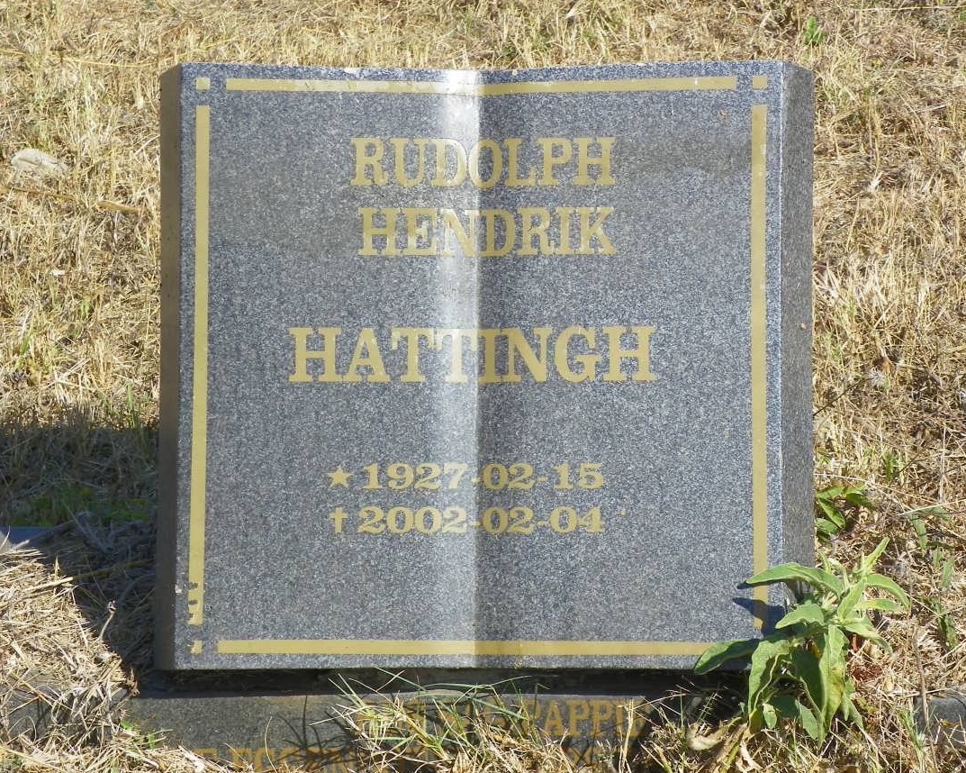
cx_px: 508
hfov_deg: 14.7
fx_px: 3745
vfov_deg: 11.8
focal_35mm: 131
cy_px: 375
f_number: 5
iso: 64
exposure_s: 1/200
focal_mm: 21.3
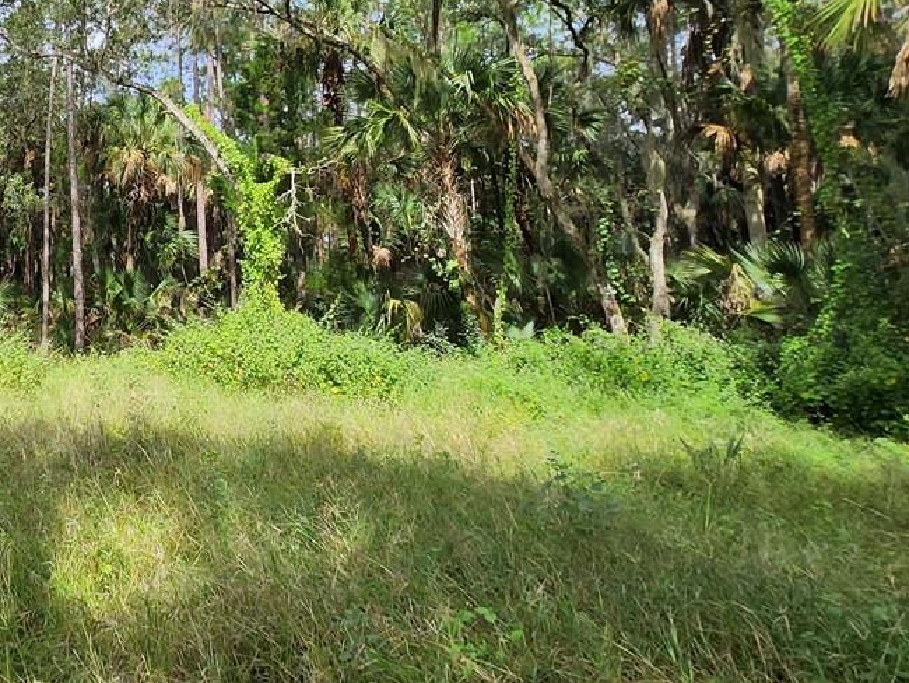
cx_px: 45
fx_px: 841
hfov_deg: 48.8
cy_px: 127
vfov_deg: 42.1
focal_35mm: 32
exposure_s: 1/934
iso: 32
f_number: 2.2
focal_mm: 1.74
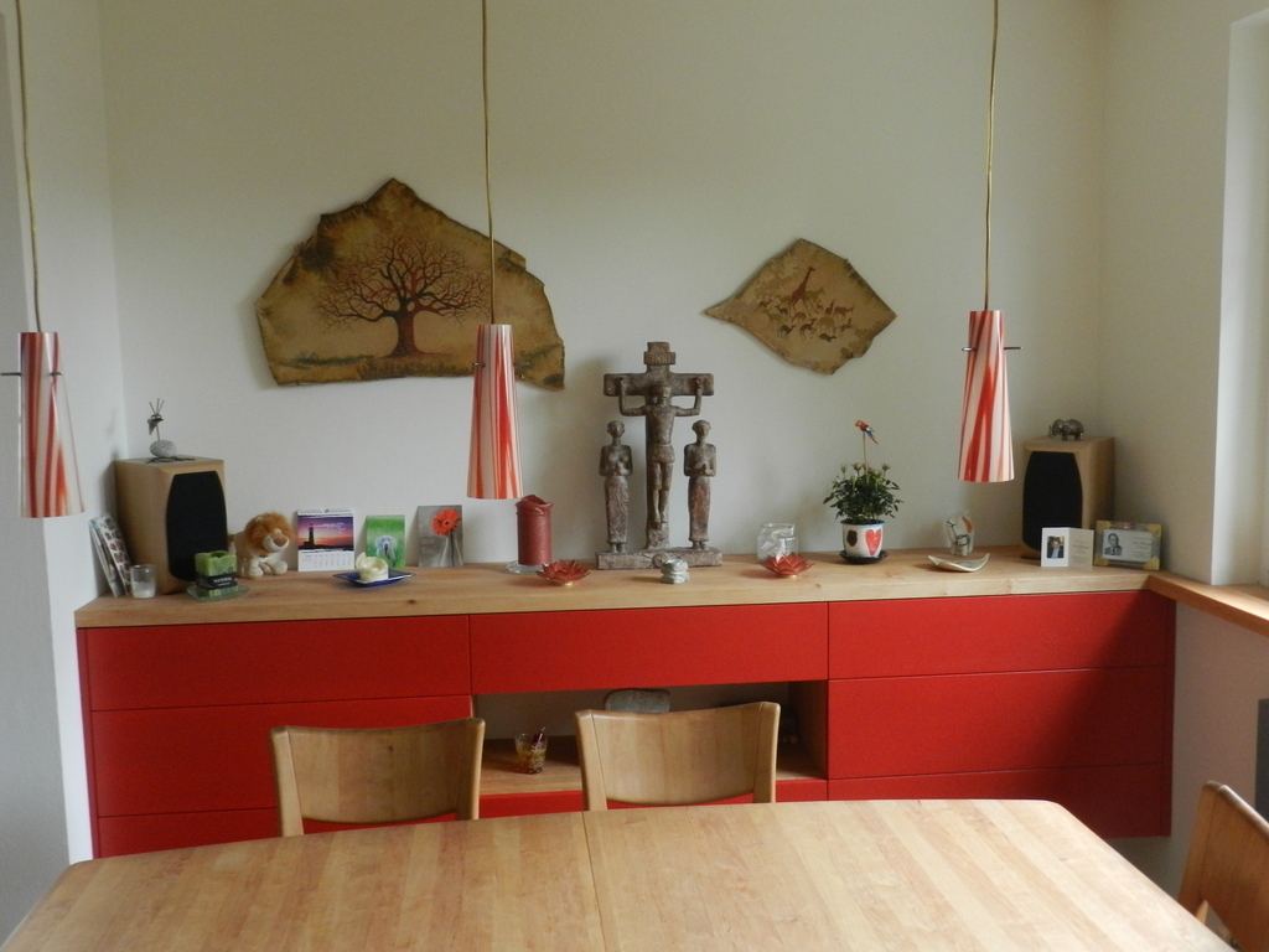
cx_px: 634
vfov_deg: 44.2
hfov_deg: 56.8
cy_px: 476
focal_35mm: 32
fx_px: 1173
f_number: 3.7
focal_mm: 5.6
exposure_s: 1/13
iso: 400
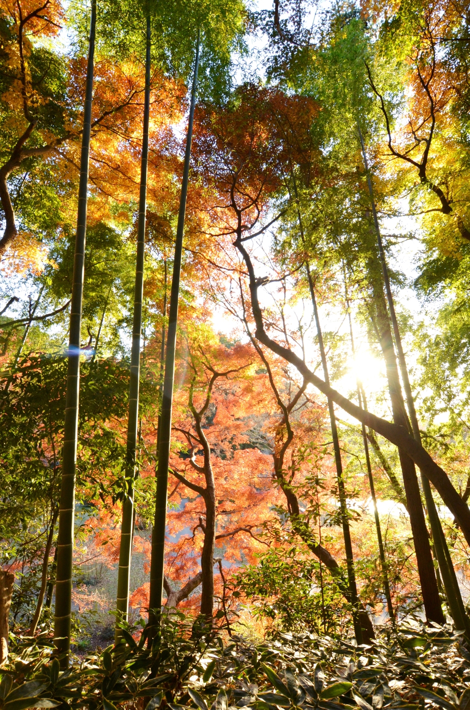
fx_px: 354
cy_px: 355
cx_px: 235
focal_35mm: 18
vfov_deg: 90.1
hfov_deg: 67.1
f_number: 8
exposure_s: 1/160
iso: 1000
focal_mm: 12
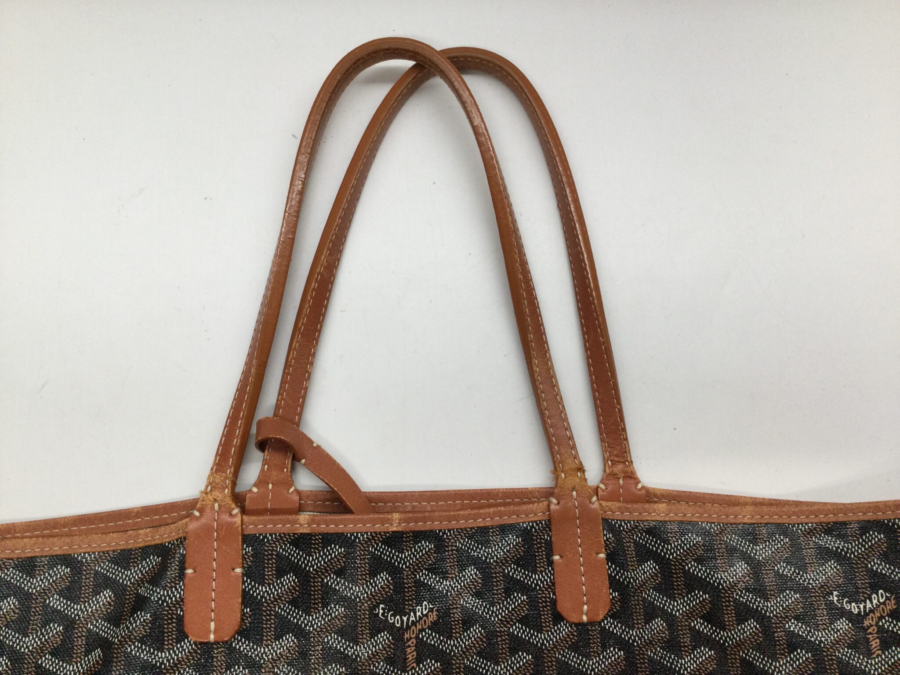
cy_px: 338
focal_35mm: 31
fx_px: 806
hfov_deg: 58.4
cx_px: 450
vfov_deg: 45.4
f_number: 2.4
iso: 25
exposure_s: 1/30
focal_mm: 3.3
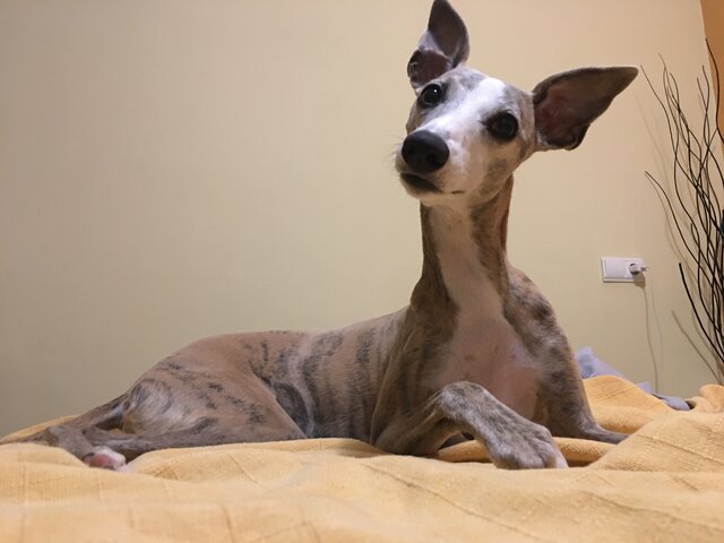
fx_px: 607
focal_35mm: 29
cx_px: 362
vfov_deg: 48.2
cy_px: 272
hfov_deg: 61.7
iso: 100
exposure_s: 1/4
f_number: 2.2
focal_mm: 4.15
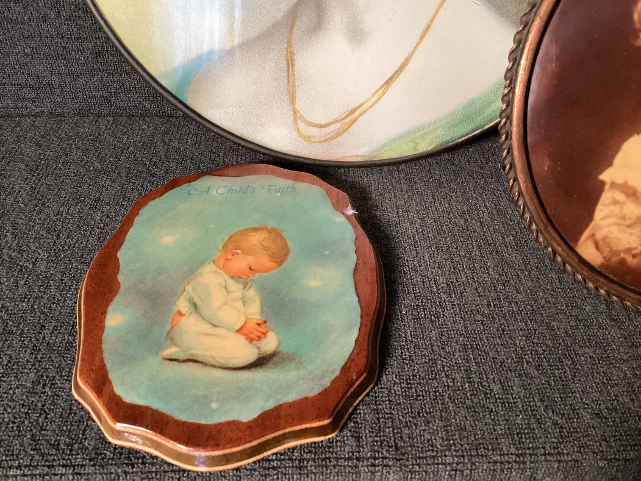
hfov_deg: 58.3
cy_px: 240
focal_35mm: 31
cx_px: 320
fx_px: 574
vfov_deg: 45.4
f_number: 2.4
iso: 160
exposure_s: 1/60
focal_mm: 3.3
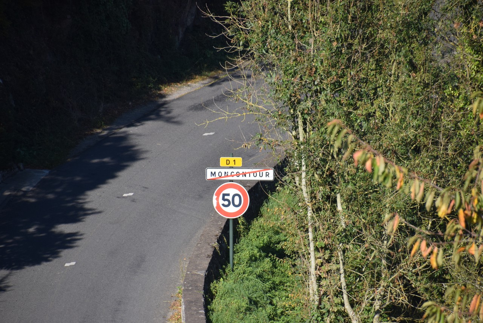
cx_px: 242
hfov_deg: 5.1
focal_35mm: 405
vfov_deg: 3.4
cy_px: 162
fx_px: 5439
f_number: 6.3
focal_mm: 270
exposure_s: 1/500
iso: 200
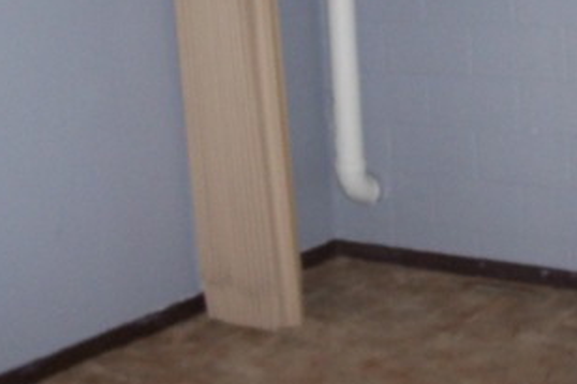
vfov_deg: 16.9
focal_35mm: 80
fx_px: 1281
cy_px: 67
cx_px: 457
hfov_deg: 25.0
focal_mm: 5.6
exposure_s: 1/60
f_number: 2.8
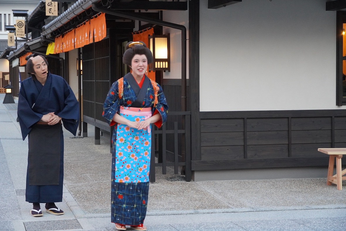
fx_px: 730
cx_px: 171
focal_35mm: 76
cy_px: 116
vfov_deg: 17.9
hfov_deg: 26.7
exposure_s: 1/160
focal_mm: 50
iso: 2500
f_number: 5
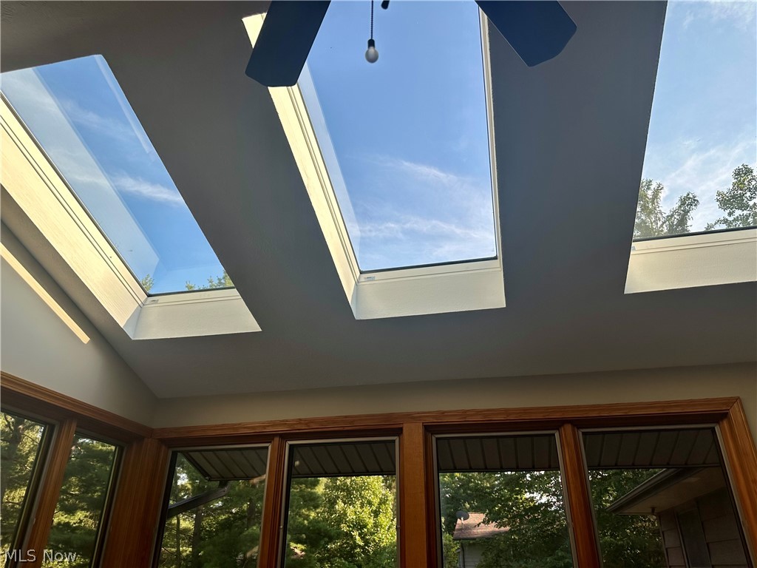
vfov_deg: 56.8
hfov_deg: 71.6
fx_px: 525
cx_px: 378
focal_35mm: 24
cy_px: 284
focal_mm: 6.86
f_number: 1.78
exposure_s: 1/872
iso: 80
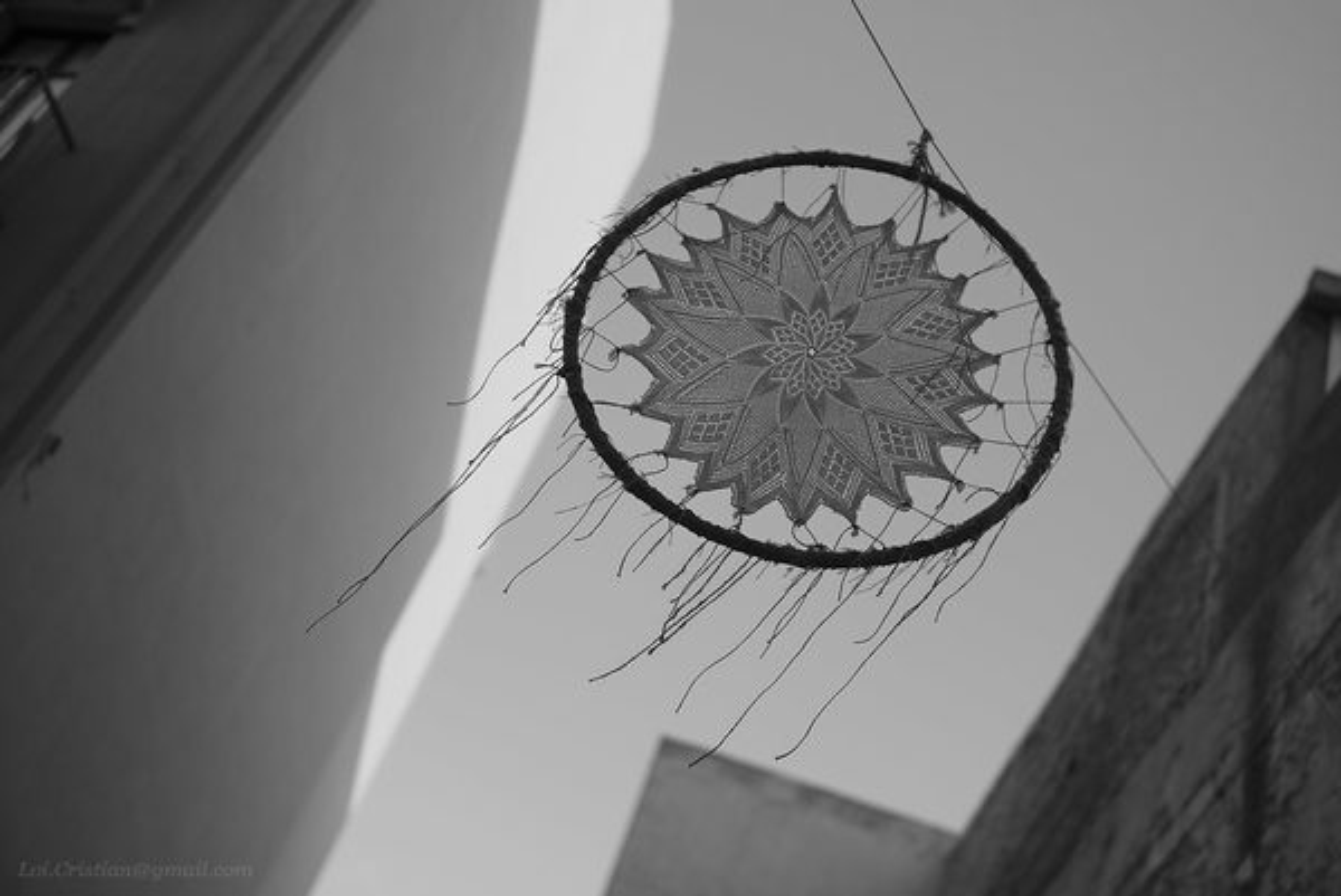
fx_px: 1677
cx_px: 670
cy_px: 448
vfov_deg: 29.9
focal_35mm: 45
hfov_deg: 43.6
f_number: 1.4
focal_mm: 30
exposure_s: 1/4000
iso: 100
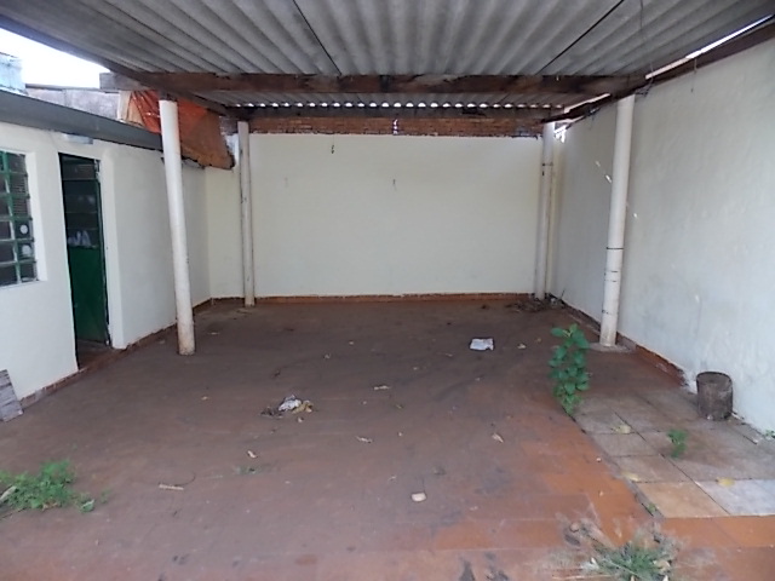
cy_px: 290
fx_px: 515
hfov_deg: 73.9
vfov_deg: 58.9
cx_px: 388
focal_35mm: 23
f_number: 3.1
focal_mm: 4
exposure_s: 1/80
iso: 80
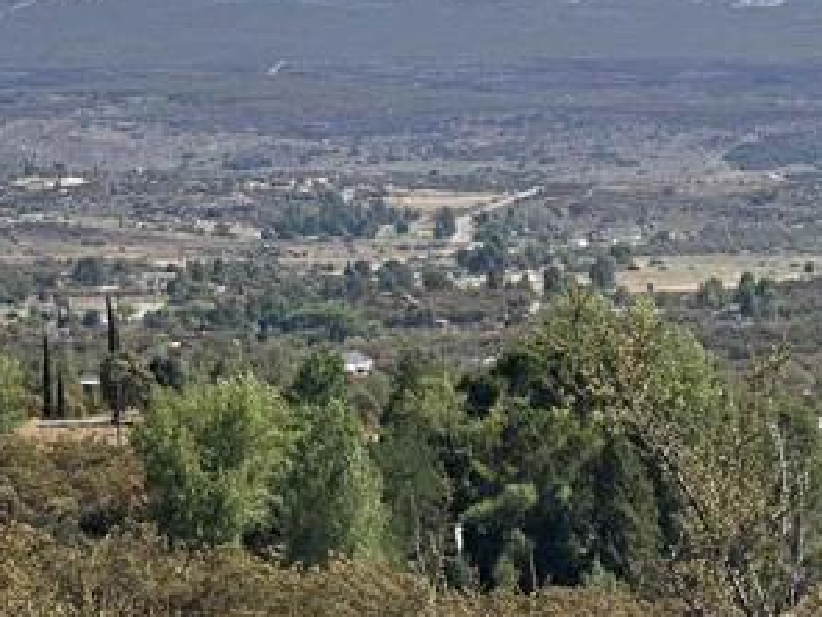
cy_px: 161
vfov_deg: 5.6
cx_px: 569
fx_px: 6317
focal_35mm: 266
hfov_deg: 7.4
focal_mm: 9
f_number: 2.8
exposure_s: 1/847
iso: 32
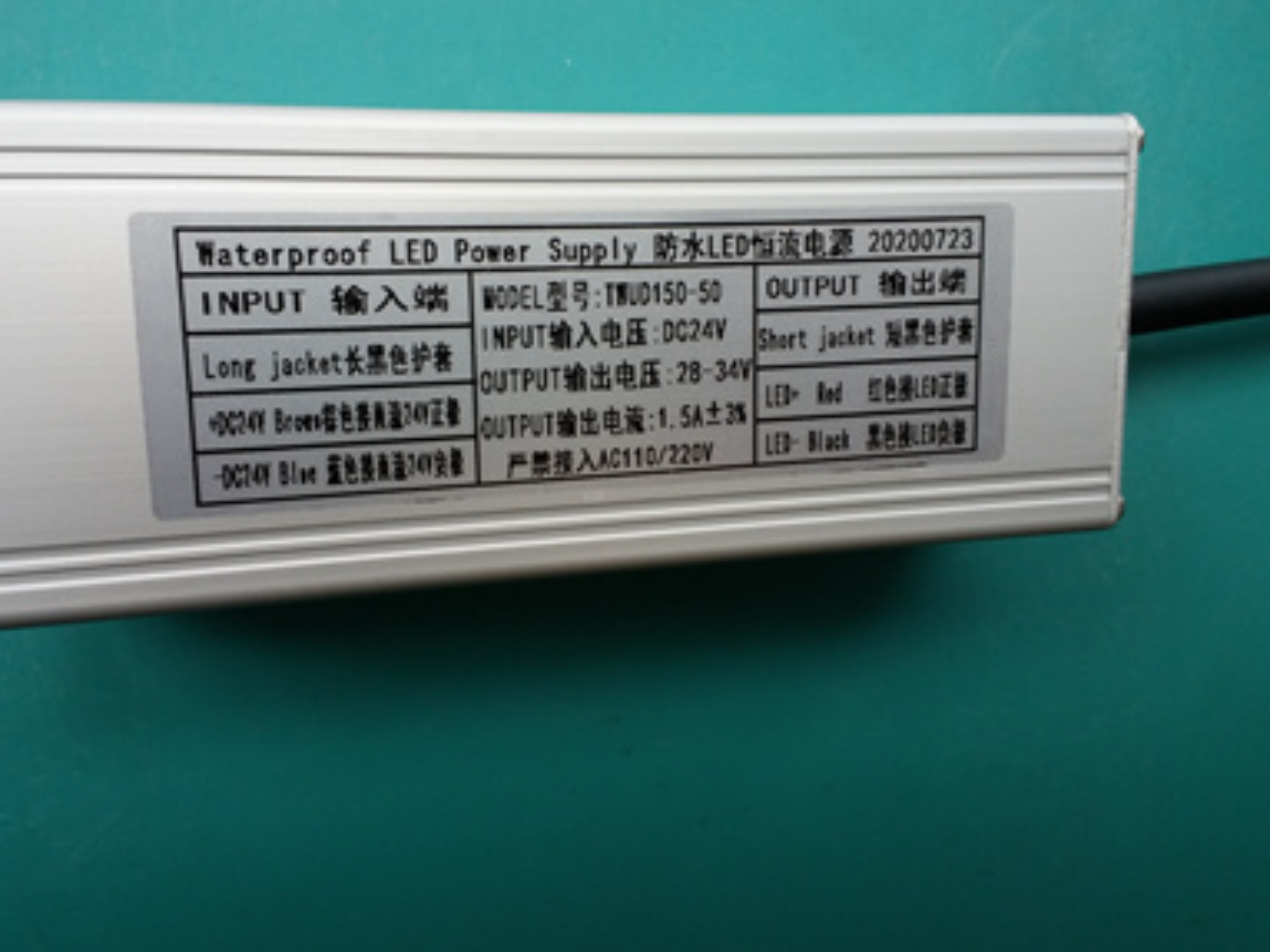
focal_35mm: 31
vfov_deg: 45.4
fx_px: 1137
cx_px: 617
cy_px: 431
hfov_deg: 58.4
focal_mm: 3.6
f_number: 2.09
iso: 64
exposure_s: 1/100
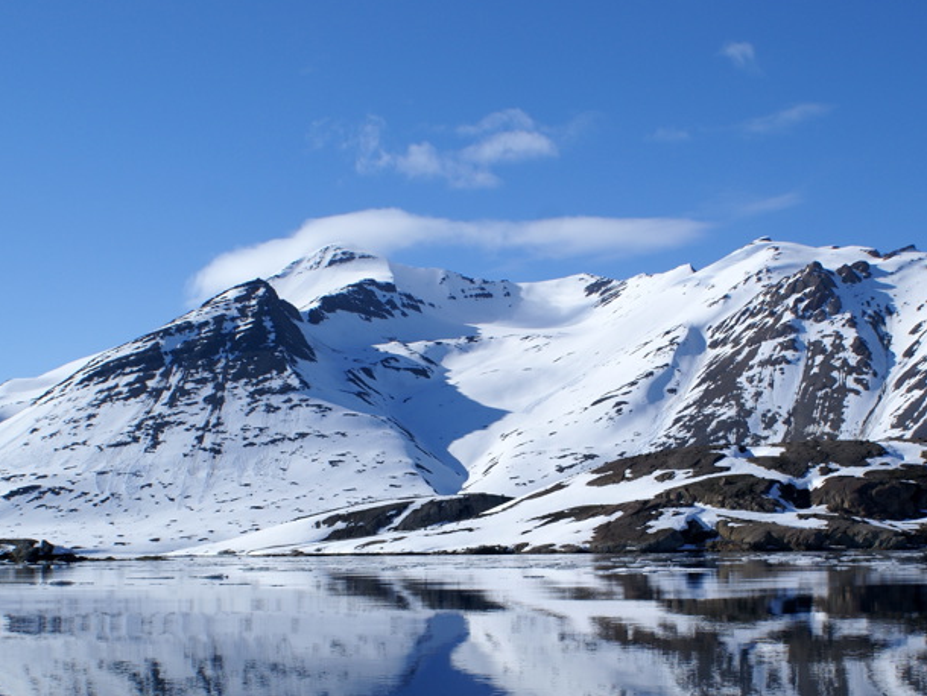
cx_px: 500
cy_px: 475
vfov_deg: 23.2
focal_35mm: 63
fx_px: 1688
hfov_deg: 30.7
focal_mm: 26
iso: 100
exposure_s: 1/500
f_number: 9
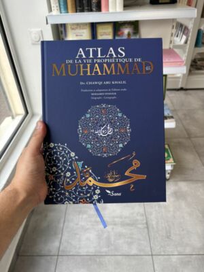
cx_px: 102
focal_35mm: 26
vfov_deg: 67.3
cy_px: 136
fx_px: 204
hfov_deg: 53.1
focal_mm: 5.96
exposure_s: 1/127
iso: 40
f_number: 1.6
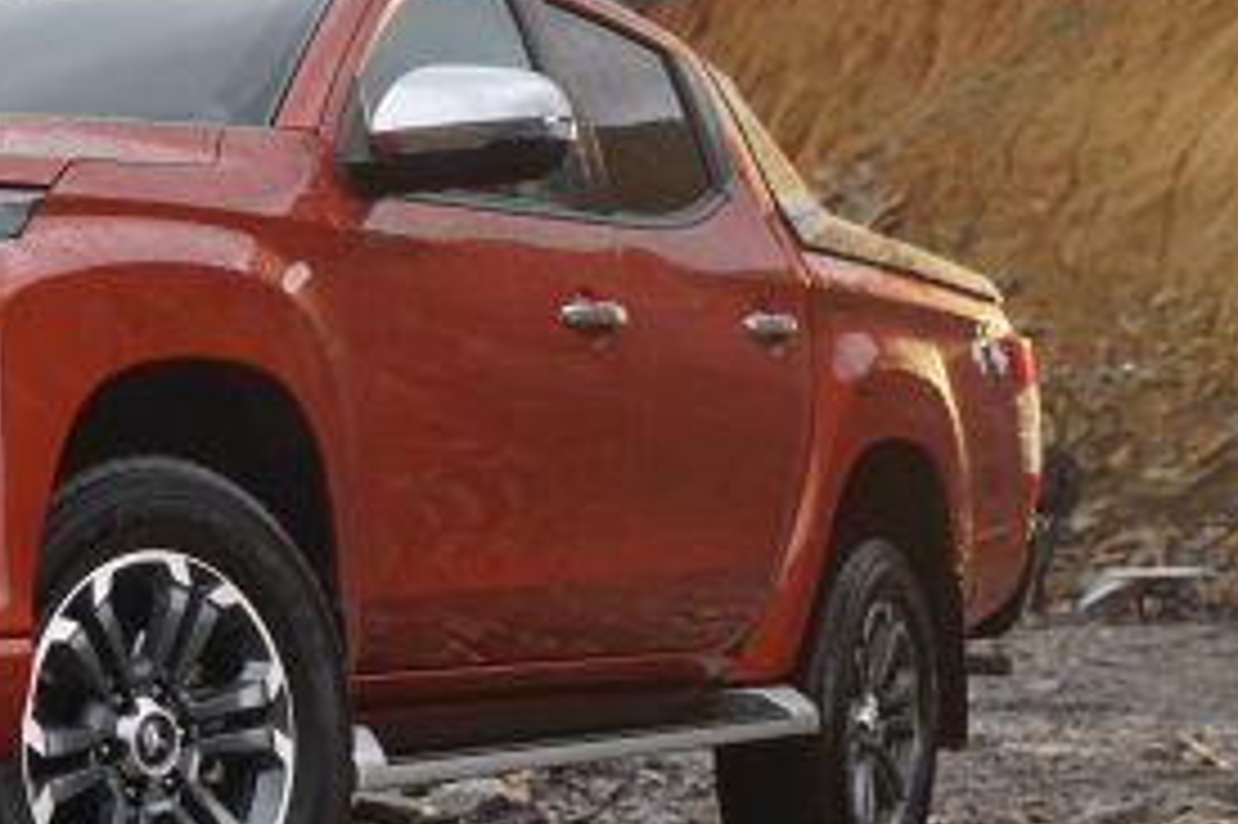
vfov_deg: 14.1
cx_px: -77
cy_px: 441
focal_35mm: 97
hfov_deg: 20.2
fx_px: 3334
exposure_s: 1/200
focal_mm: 41
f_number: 4
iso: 100
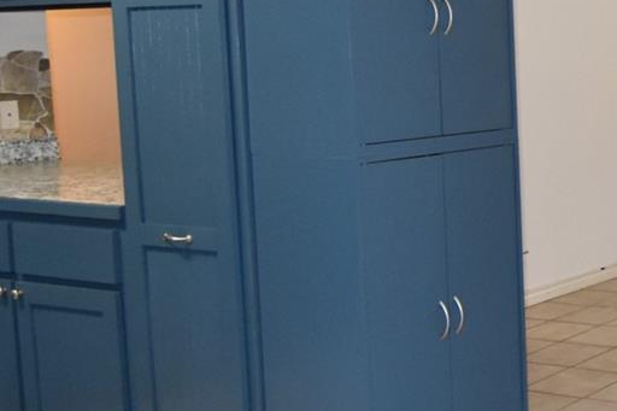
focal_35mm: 60
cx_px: 887
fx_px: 1028
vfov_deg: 22.4
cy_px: 103
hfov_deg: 26.1
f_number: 3.5
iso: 1250
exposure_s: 1/200
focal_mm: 10
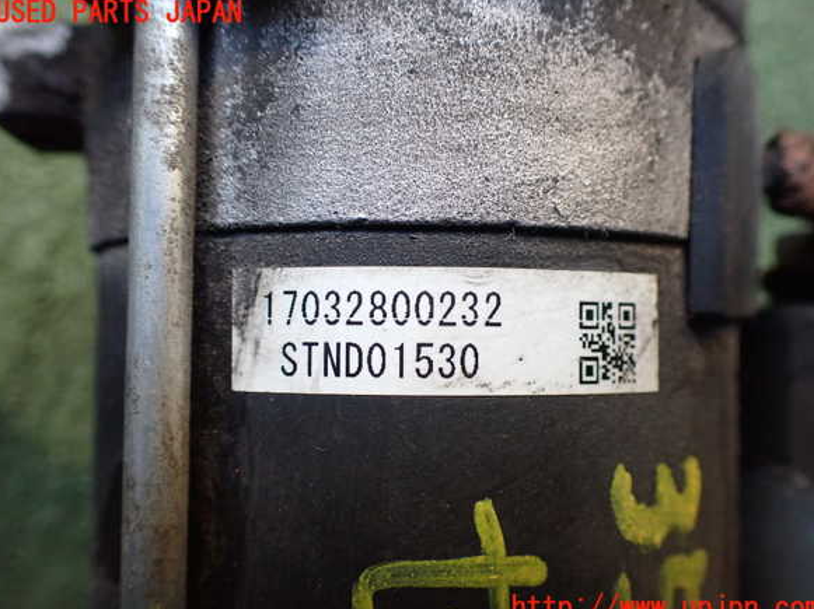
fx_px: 729
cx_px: 408
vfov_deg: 45.4
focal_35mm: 31
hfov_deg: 58.4
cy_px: 311
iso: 640
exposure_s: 1/125
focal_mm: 5.4
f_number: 2.3
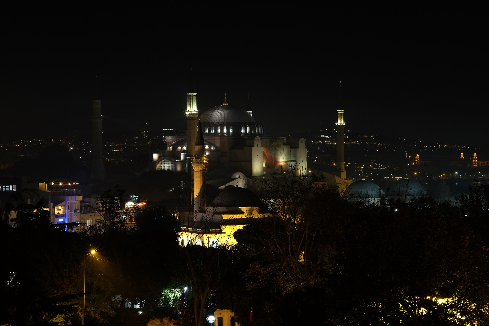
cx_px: 244
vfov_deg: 16.3
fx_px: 1141
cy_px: 163
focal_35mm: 84
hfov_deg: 24.2
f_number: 8
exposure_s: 1
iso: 800
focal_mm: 56
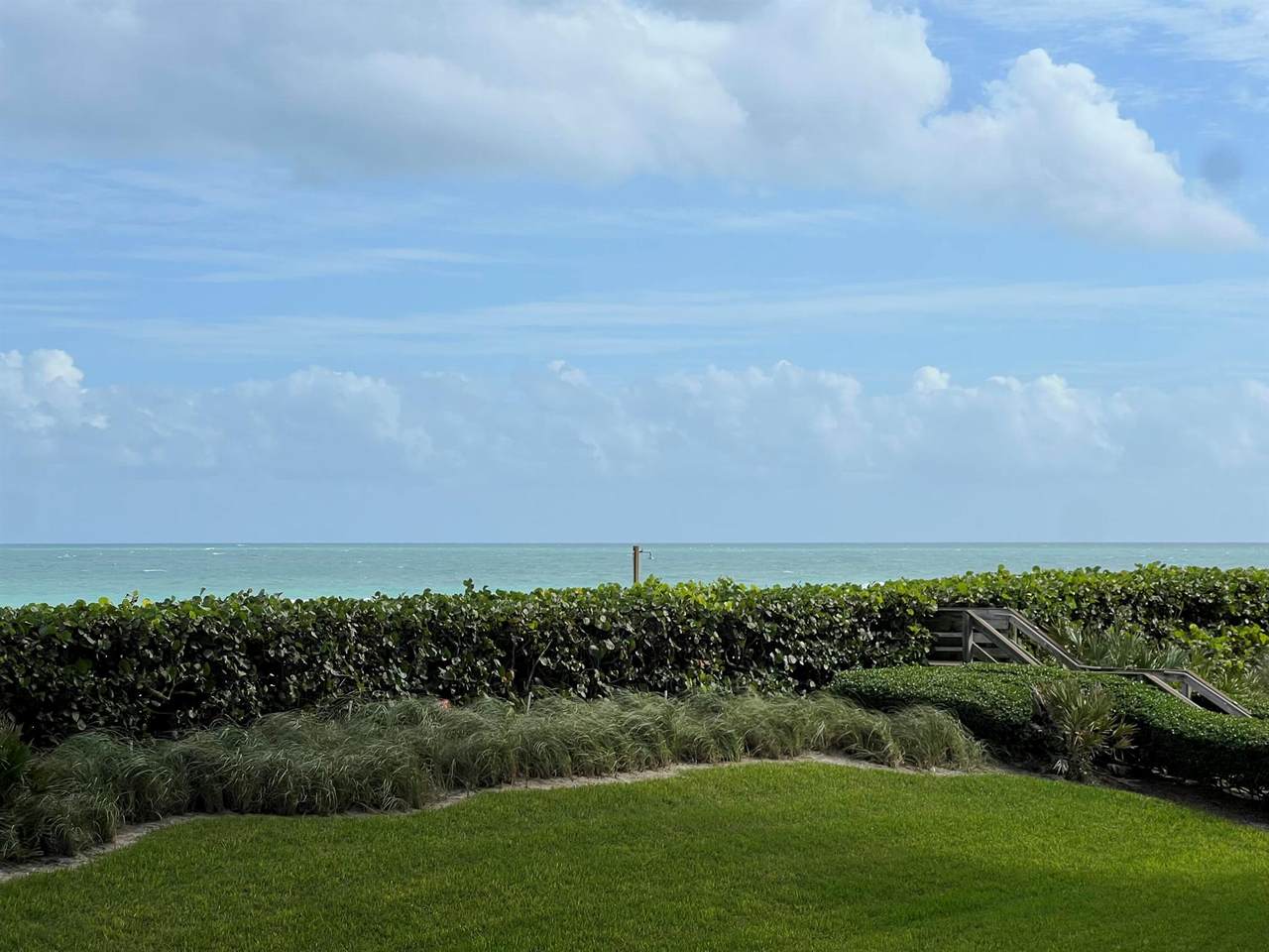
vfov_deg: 19.1
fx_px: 2823
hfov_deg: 25.3
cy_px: 476
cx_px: 634
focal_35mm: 77
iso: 32
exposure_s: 1/1376
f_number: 2.8
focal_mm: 9
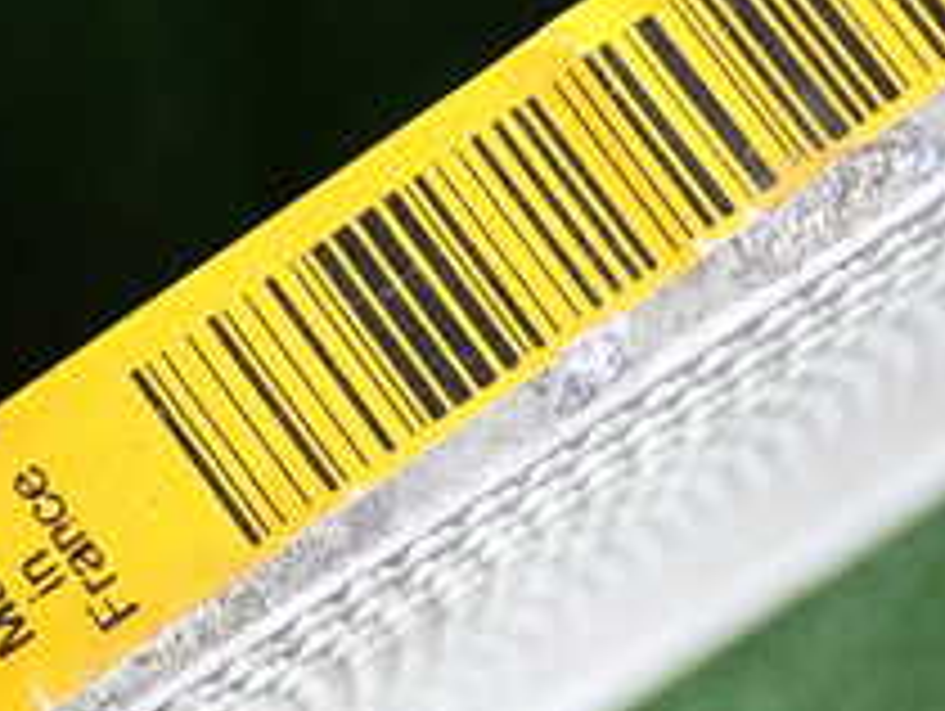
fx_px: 3662
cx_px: -4
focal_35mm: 134
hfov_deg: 14.5
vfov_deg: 11.1
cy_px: 567
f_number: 3.1
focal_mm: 8.4
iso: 500
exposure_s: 1/125
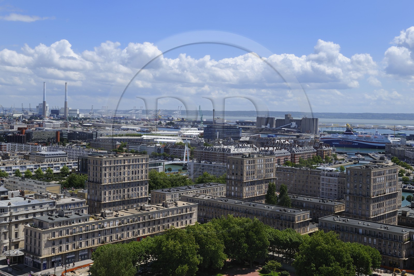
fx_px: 460
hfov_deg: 48.5
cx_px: 207
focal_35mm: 40
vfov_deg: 33.4
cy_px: 138
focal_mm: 40
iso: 200
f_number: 13
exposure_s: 1/160
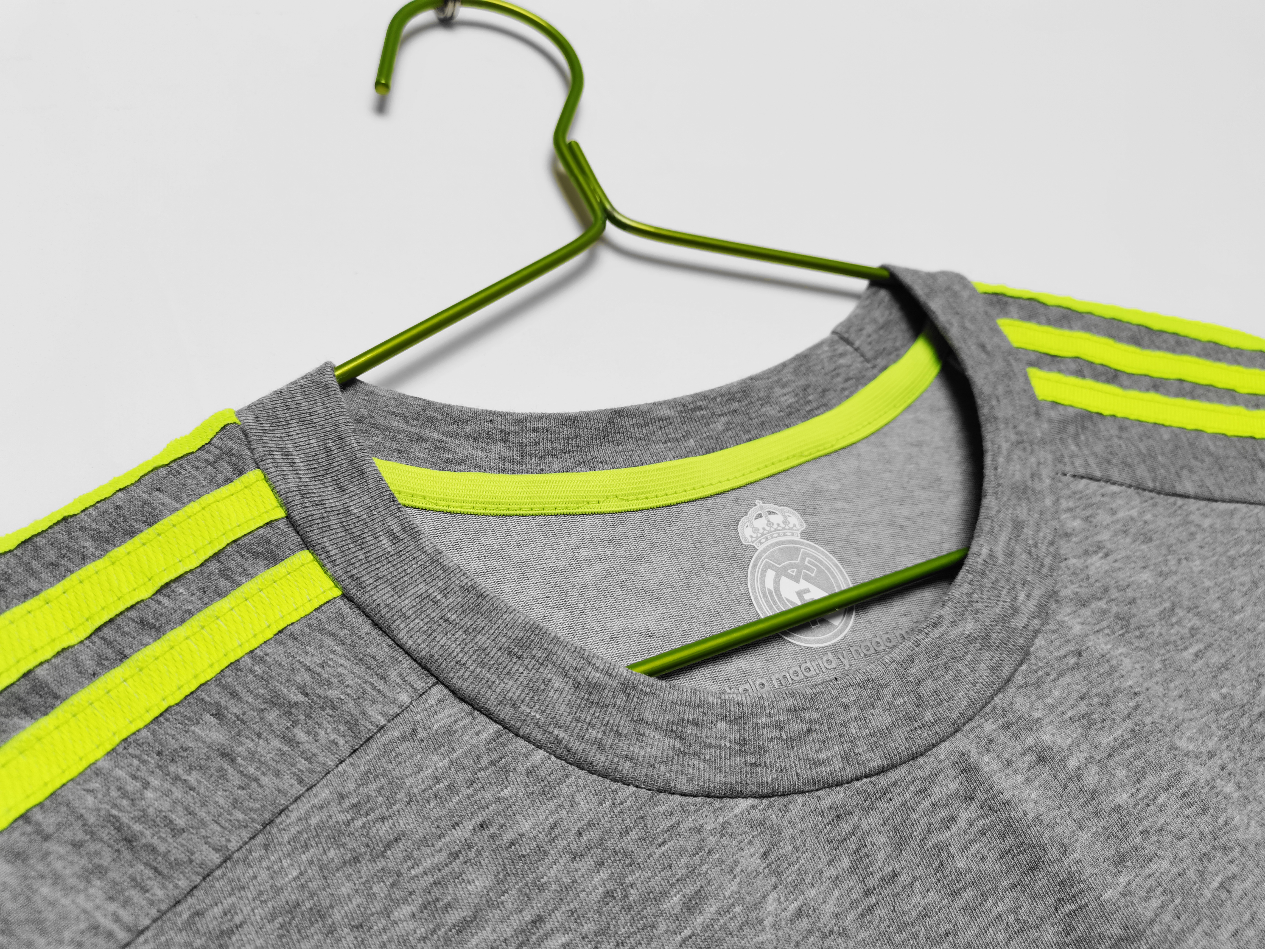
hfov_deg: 67.3
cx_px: 632
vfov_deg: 53.1
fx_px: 950
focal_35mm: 26
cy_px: 474
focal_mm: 5.58
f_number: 1.8
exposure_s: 1/100
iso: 50
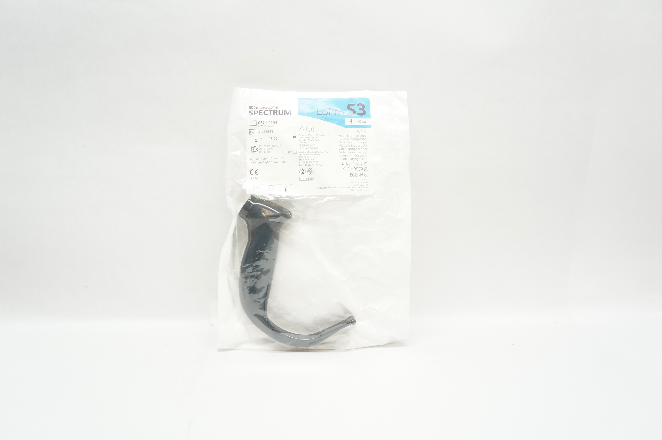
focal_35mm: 27
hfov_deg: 67.4
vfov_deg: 47.8
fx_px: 496
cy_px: 220
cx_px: 331
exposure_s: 1/80
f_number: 6.3
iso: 800
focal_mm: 18
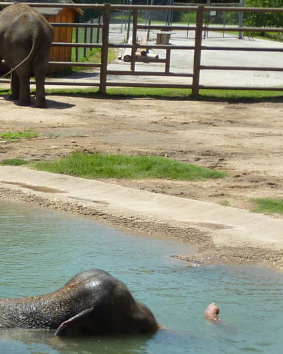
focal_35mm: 124
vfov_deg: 15.5
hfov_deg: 11.7
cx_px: -194
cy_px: 225
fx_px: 1299
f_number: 4
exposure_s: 1/500
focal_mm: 6.9
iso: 80
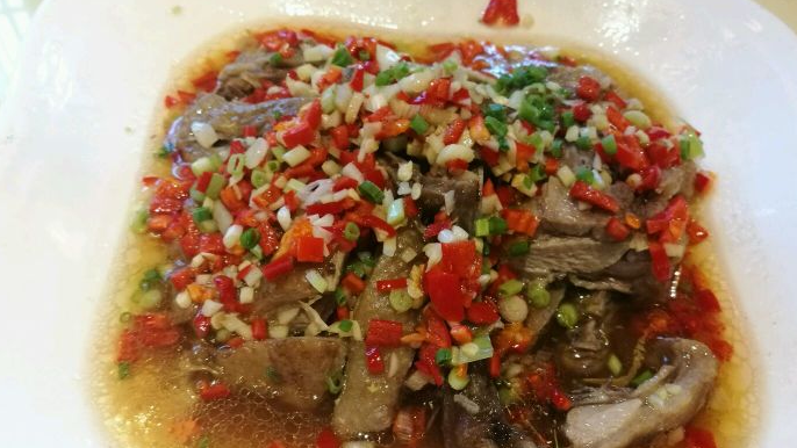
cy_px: 254
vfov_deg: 38.9
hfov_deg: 64.3
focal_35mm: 30
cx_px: 395
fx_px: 634
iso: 320
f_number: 2.2
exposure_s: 1/30
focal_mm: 4.5
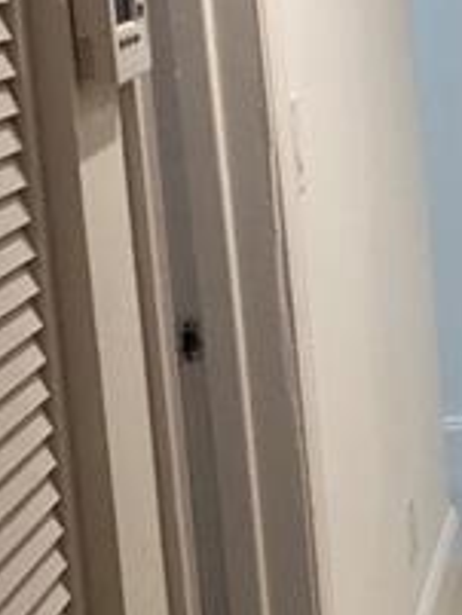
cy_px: 278
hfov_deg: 13.1
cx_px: 682
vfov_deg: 18.4
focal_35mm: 107
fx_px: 1902
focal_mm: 3.99
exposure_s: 1/15
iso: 40
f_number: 1.8
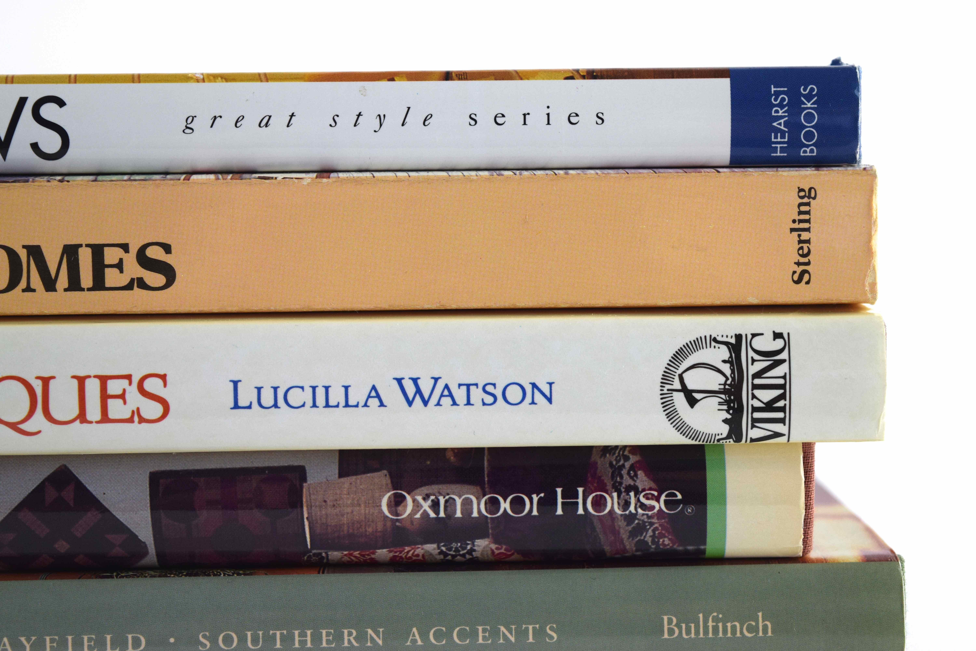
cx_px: 488
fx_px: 1952
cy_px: 326
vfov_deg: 18.9
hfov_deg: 28.1
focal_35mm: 72
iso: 400
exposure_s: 1/160
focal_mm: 48
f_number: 6.3
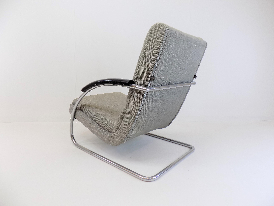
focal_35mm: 24
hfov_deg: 71.6
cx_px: 142
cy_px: 99
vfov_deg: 56.8
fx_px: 190
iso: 80
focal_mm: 4
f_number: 3.1
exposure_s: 1/40
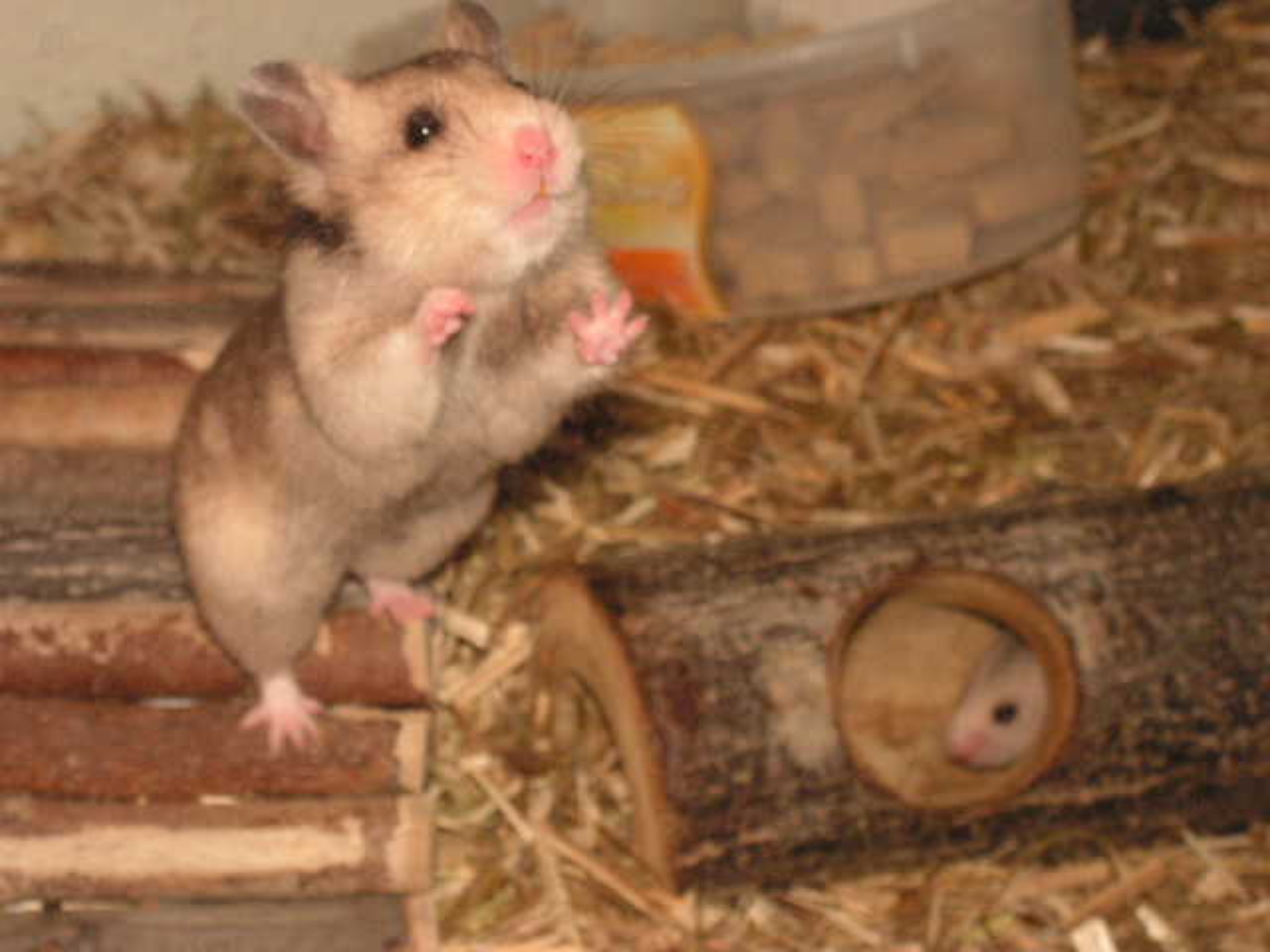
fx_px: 3045
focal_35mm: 83
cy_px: 476
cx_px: 635
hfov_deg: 23.6
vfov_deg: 17.8
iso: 200
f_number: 4.8
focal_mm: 13.9
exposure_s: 1/80
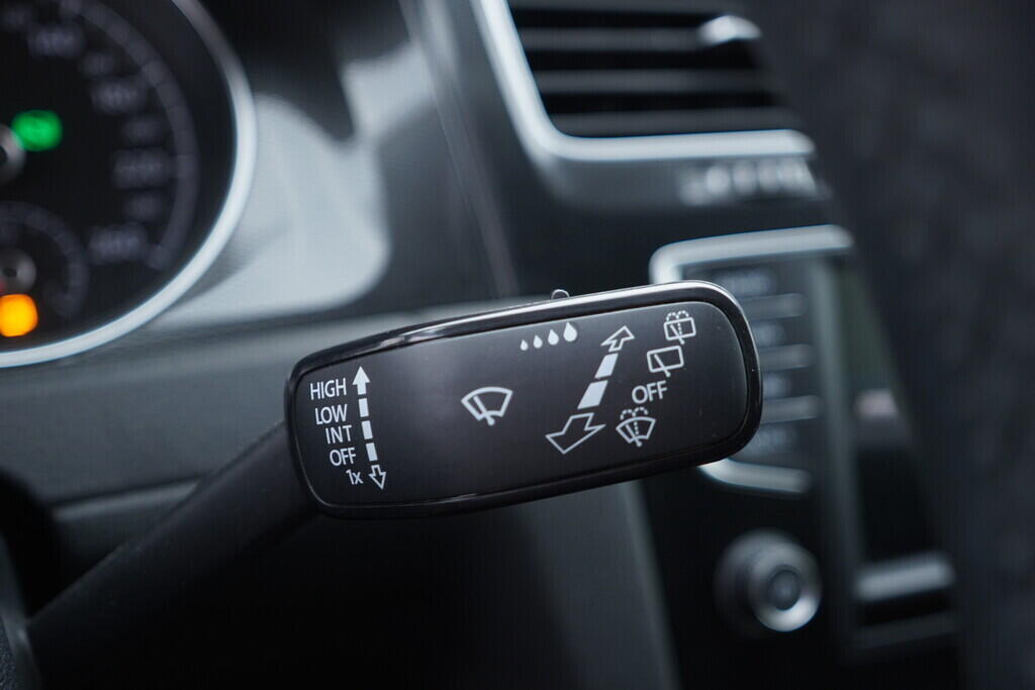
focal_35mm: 36
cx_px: 518
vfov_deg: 36.9
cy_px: 345
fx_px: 1035
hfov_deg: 53.1
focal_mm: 24
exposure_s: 1/40
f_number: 2.8
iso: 320
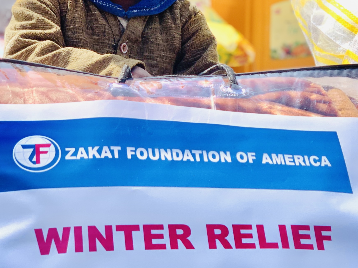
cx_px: 290
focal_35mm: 121
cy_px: 105
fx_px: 1251
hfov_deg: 16.2
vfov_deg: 12.2
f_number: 2.4
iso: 16
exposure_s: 1/888
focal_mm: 6
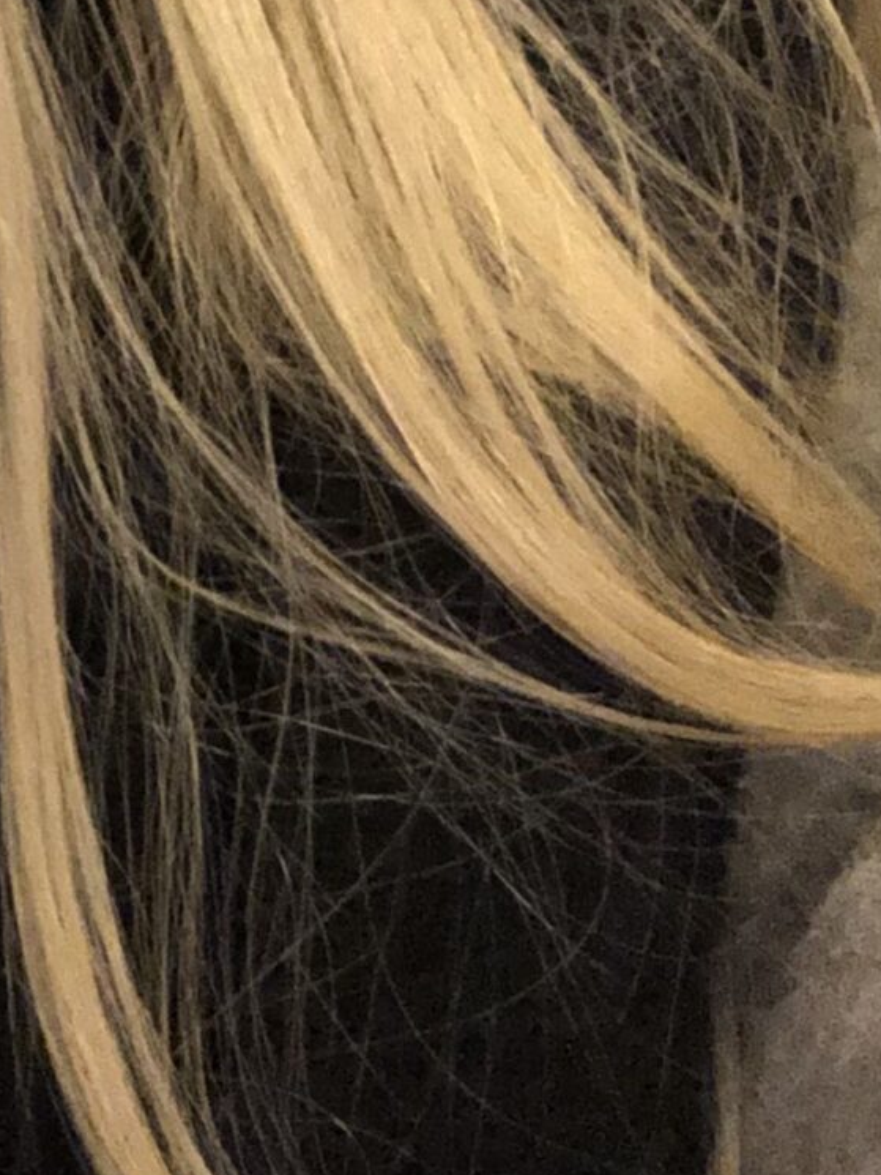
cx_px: -515
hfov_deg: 12.7
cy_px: -41
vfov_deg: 17.4
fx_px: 3732
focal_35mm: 110
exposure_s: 1/25
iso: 500
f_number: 2.2
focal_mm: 2.87
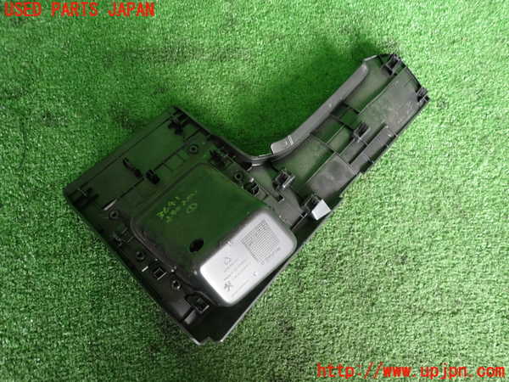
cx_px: 254
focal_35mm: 25
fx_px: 368
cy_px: 191
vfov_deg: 54.9
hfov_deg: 69.4
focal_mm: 4.5
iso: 200
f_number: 2
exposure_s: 1/40
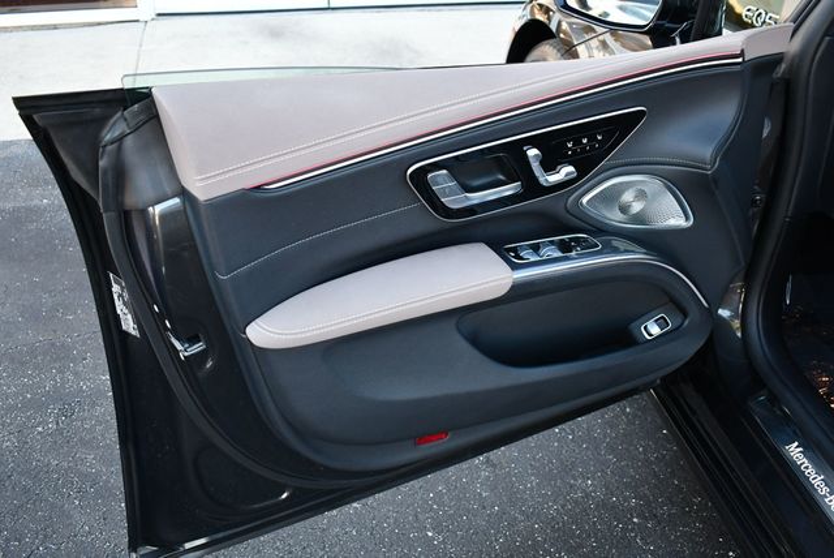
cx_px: 417
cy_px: 279
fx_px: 835
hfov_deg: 53.1
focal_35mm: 36
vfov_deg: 36.9
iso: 800
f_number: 3.5
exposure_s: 1/250
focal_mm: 18
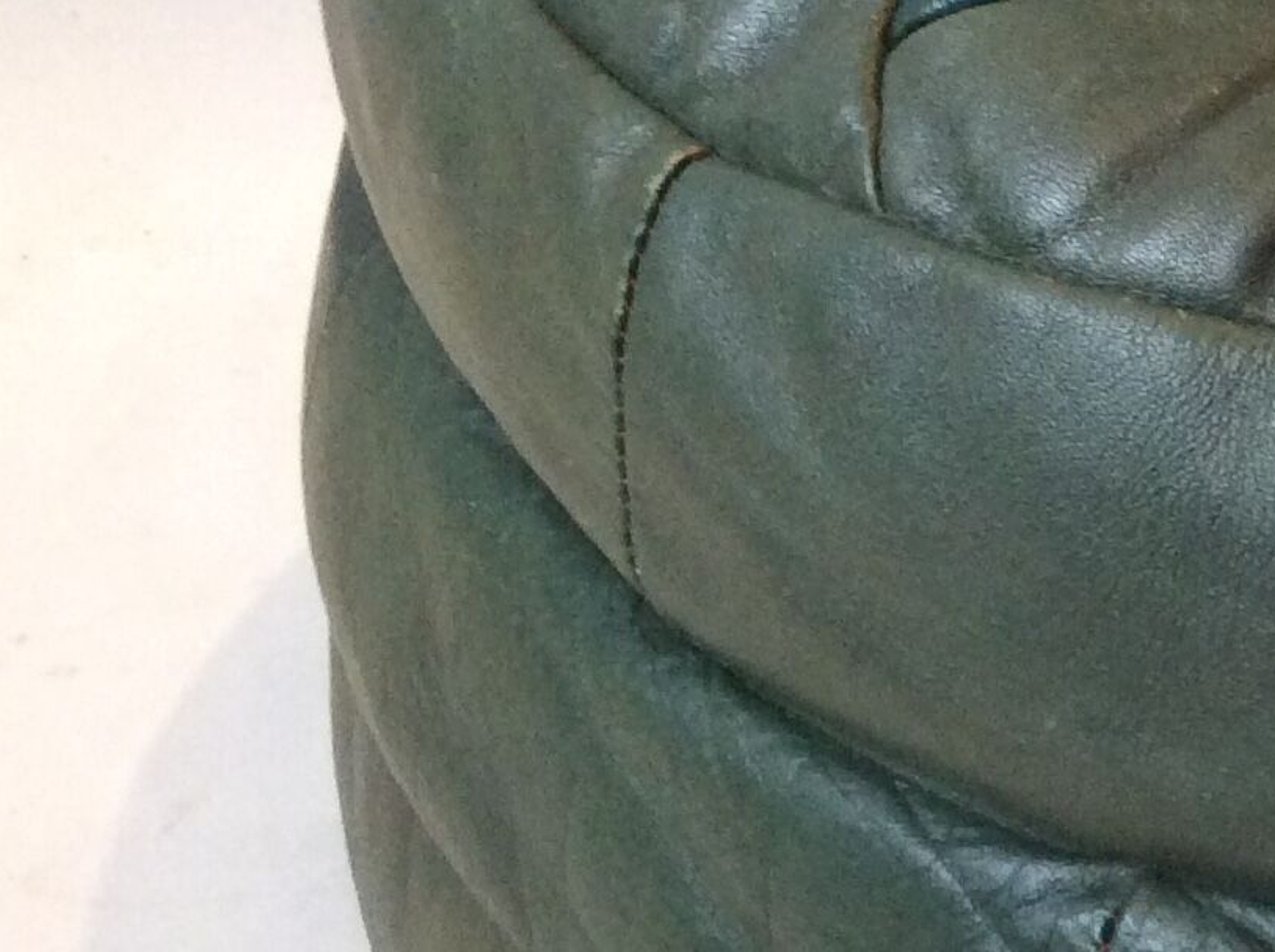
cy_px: 563
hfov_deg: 17.5
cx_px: 1874
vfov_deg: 14.5
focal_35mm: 102
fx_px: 3751
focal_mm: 3.3
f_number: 2.4
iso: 160
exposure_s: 1/25
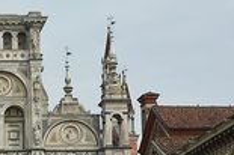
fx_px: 1058
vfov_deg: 8.3
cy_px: 180
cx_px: -83
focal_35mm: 163
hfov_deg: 12.2
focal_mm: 28
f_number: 8
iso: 100
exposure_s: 1/250
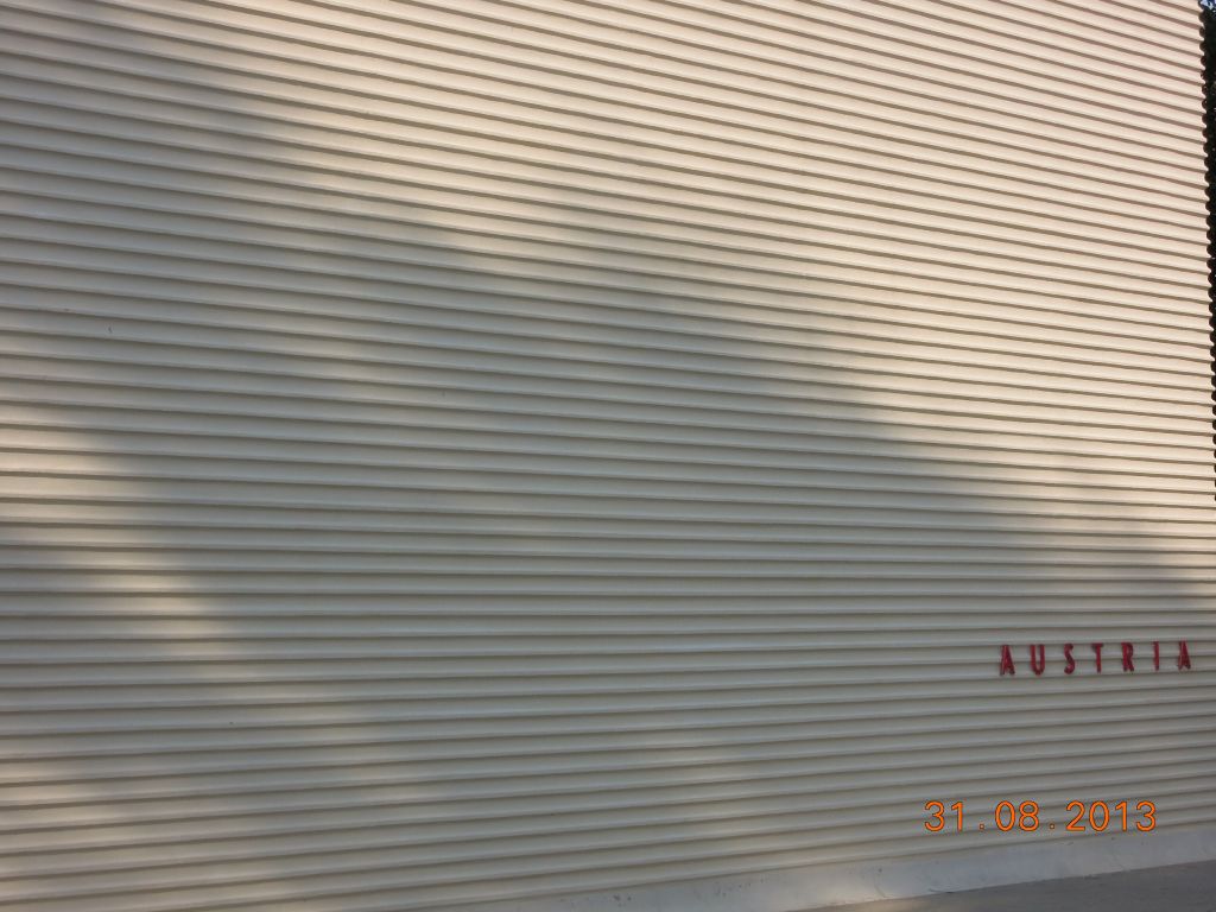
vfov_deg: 14.8
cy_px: 456
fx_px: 3513
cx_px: 608
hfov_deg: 19.6
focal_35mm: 100
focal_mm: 17.9
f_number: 5.5
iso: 160
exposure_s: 1/500
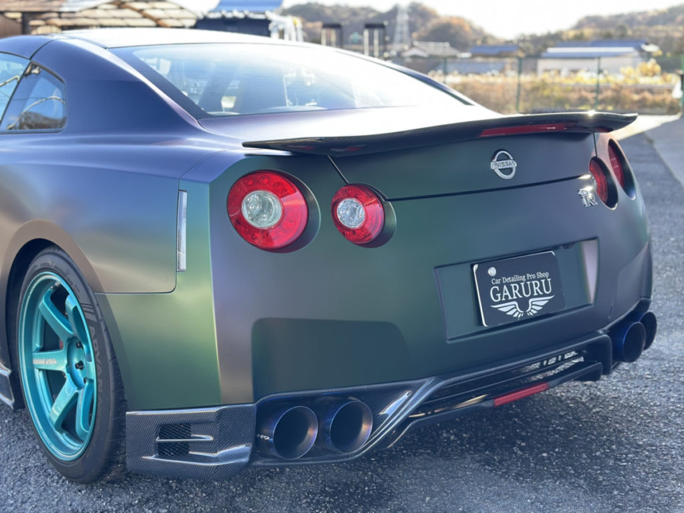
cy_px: 256
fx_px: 948
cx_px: 342
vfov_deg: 30.3
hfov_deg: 39.7
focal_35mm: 48
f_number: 1.78
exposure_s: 1/220
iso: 80
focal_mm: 6.86
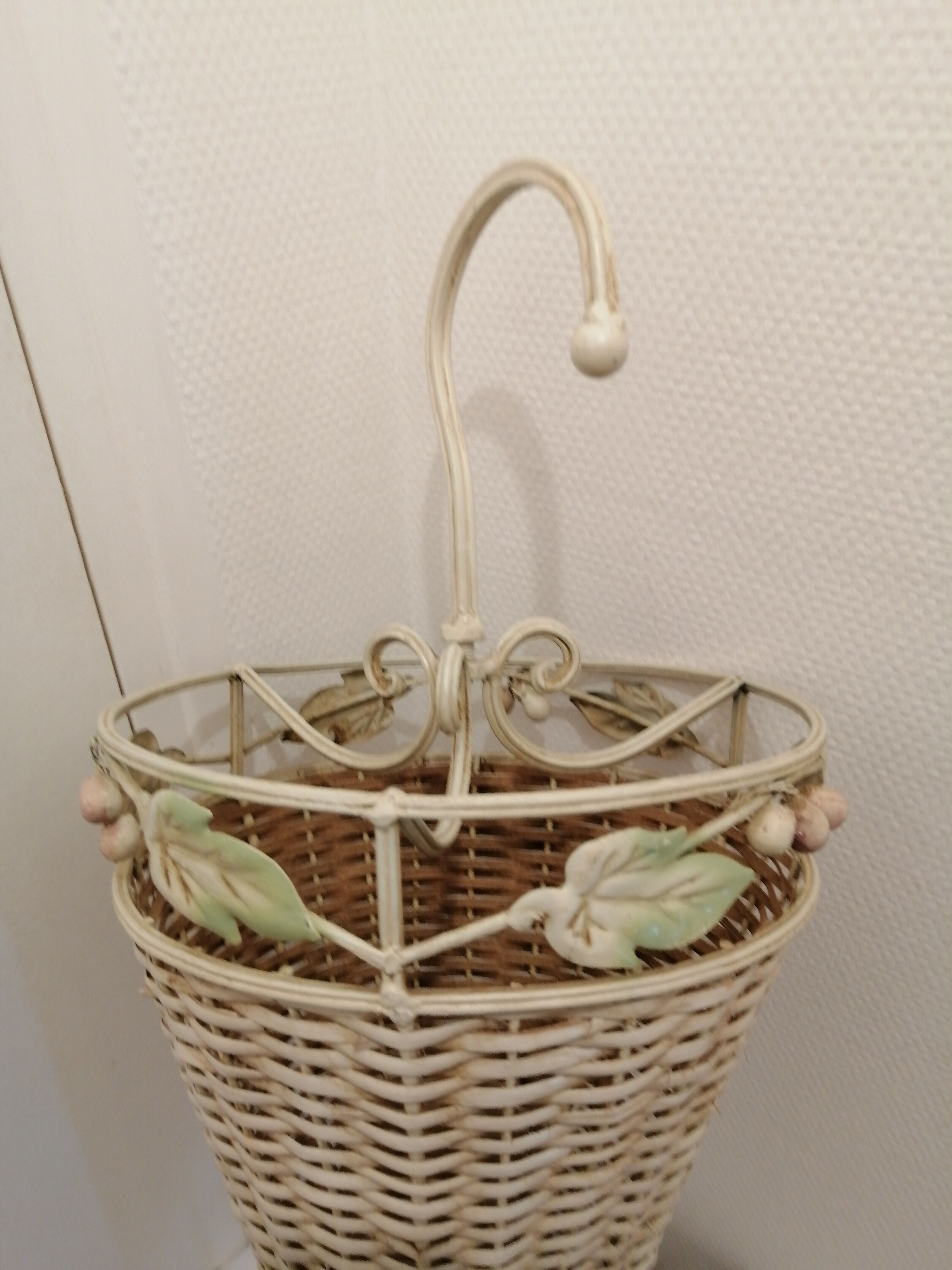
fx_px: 953
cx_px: 476
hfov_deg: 53.1
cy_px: 635
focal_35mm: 26
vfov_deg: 67.3
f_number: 1.8
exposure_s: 1/33.3
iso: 200
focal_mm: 3.96
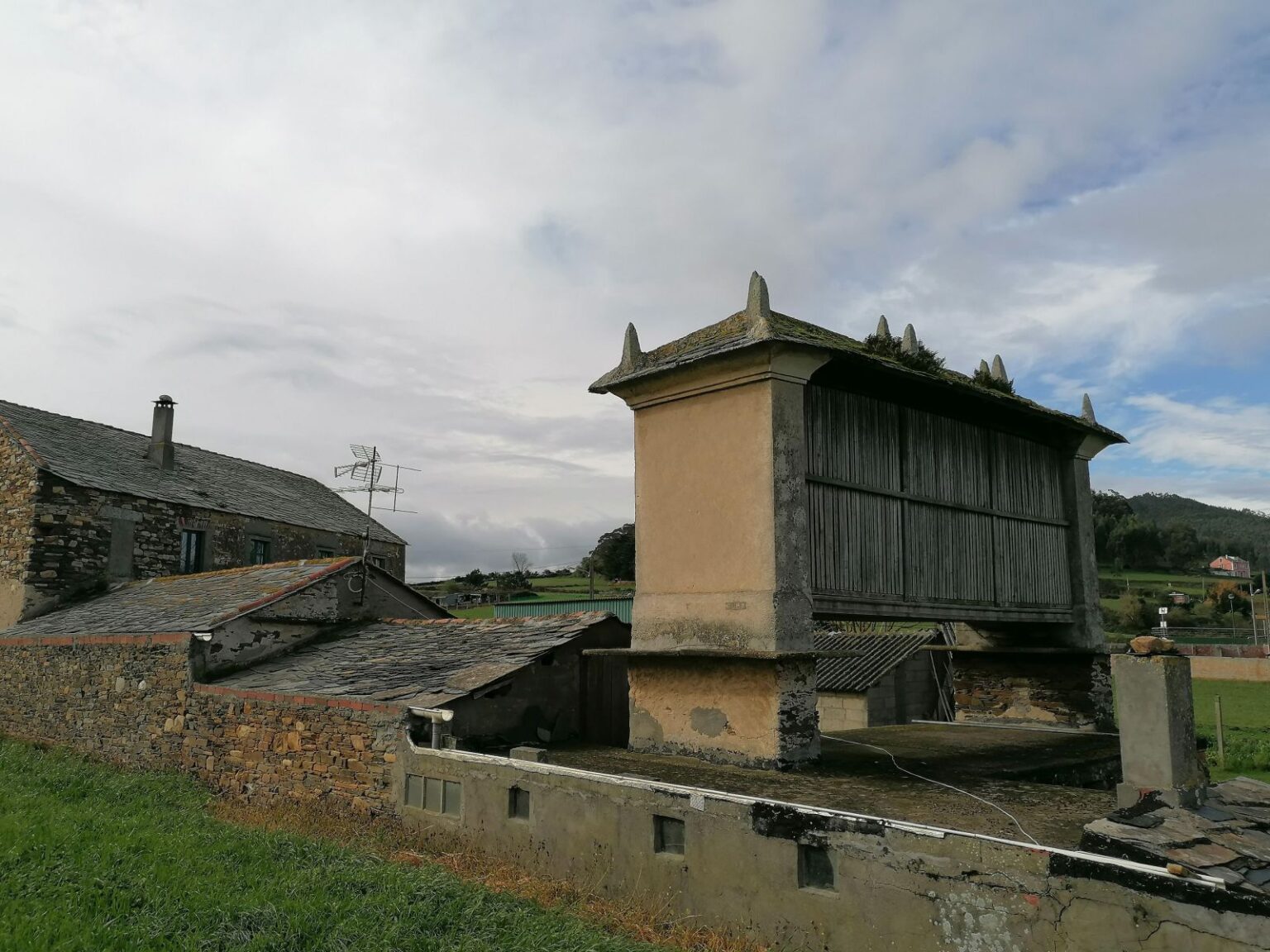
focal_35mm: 29
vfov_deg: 48.2
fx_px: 1064
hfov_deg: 61.7
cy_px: 476
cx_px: 635
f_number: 1.8
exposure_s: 1/1739
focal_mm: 4.75
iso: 50
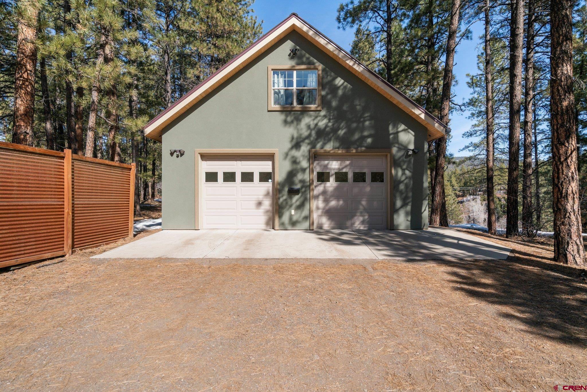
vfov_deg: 64.6
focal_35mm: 19
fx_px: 310
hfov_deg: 86.9
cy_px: 196
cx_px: 294
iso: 400
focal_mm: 19
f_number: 8
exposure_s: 1/1000
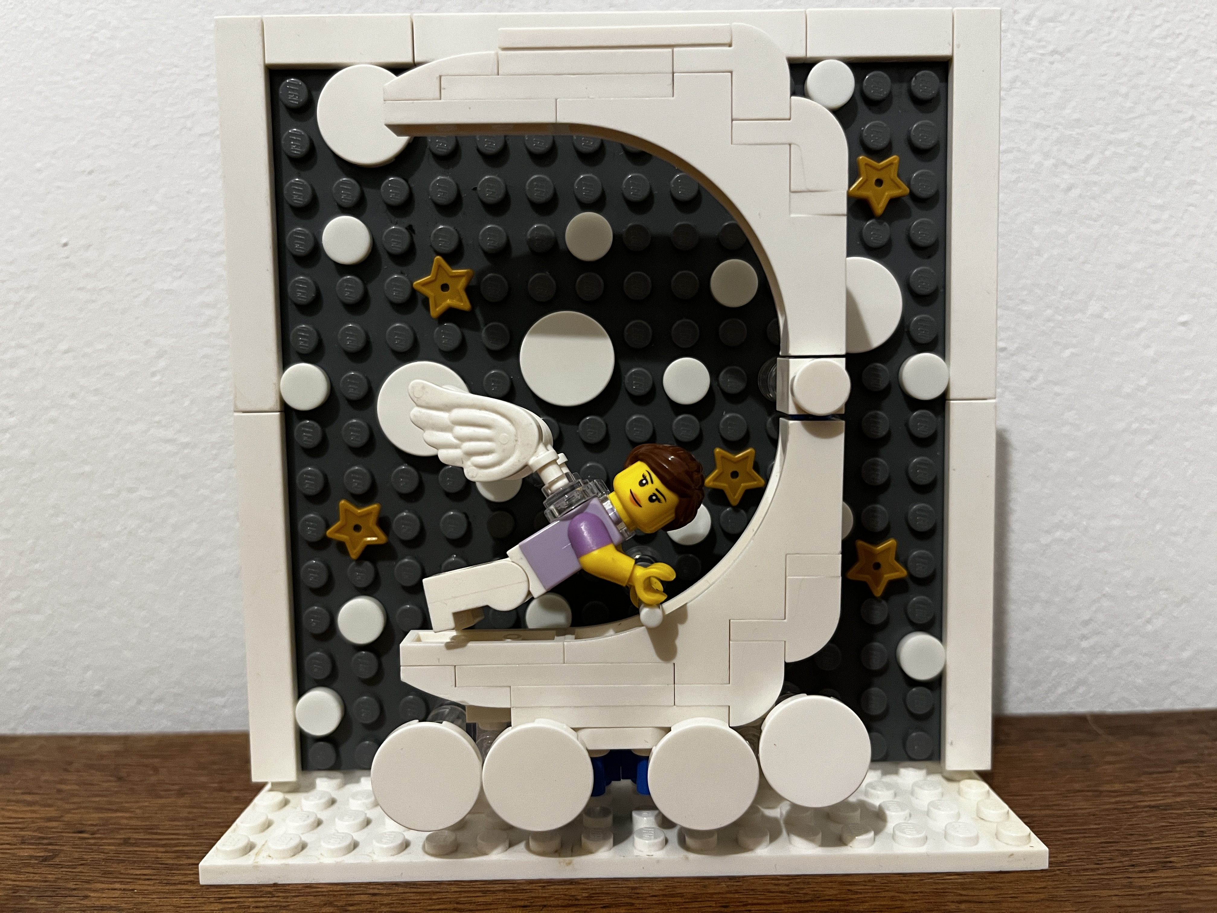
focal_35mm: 26
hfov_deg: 67.3
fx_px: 914
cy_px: 456
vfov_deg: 53.1
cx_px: 608
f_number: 1.6
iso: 400
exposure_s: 1/50
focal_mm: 5.1
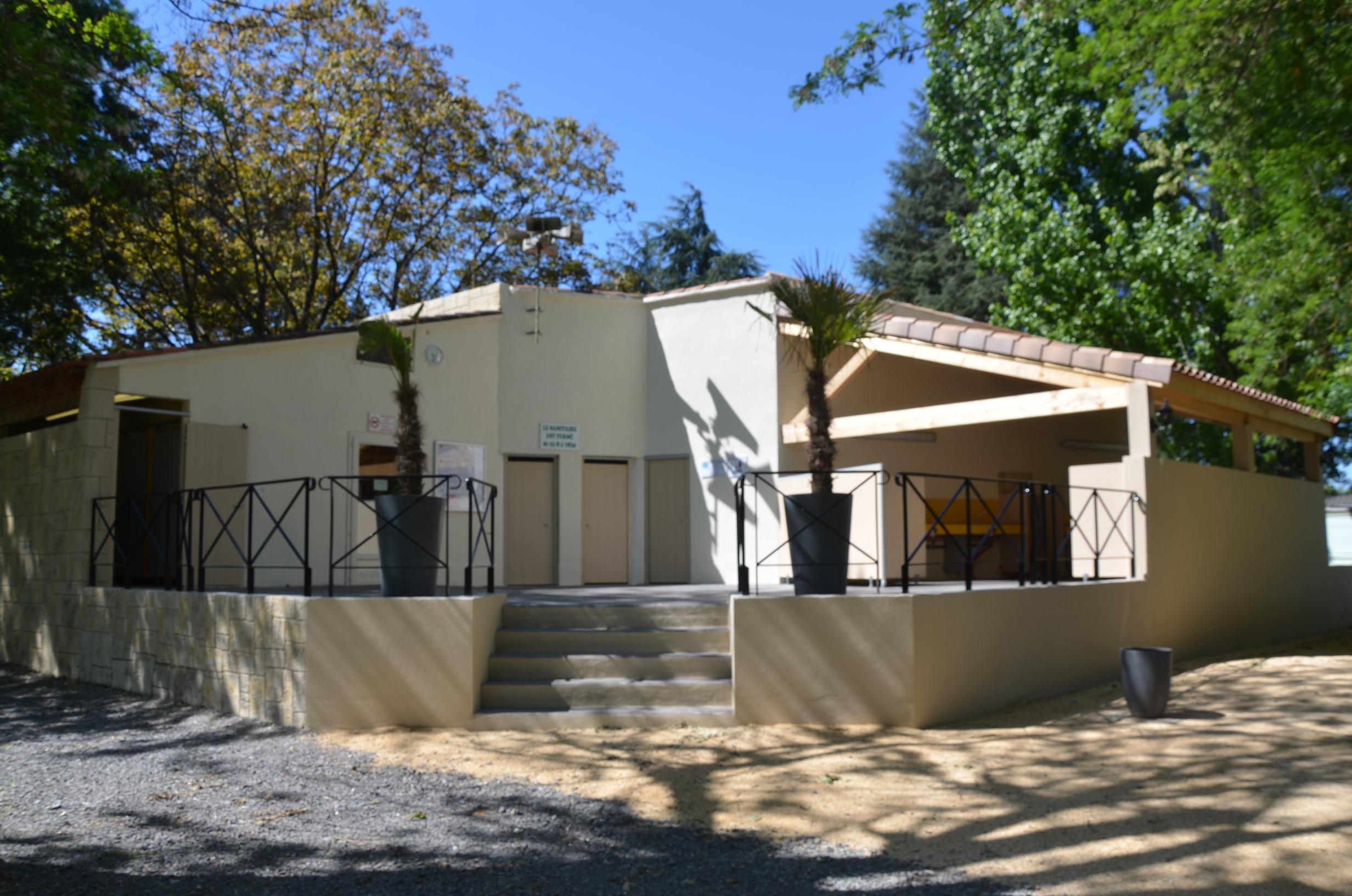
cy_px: 448
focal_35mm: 27
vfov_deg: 47.7
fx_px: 1012
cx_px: 676
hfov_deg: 67.5
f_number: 8
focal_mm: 18
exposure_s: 1/250
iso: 140
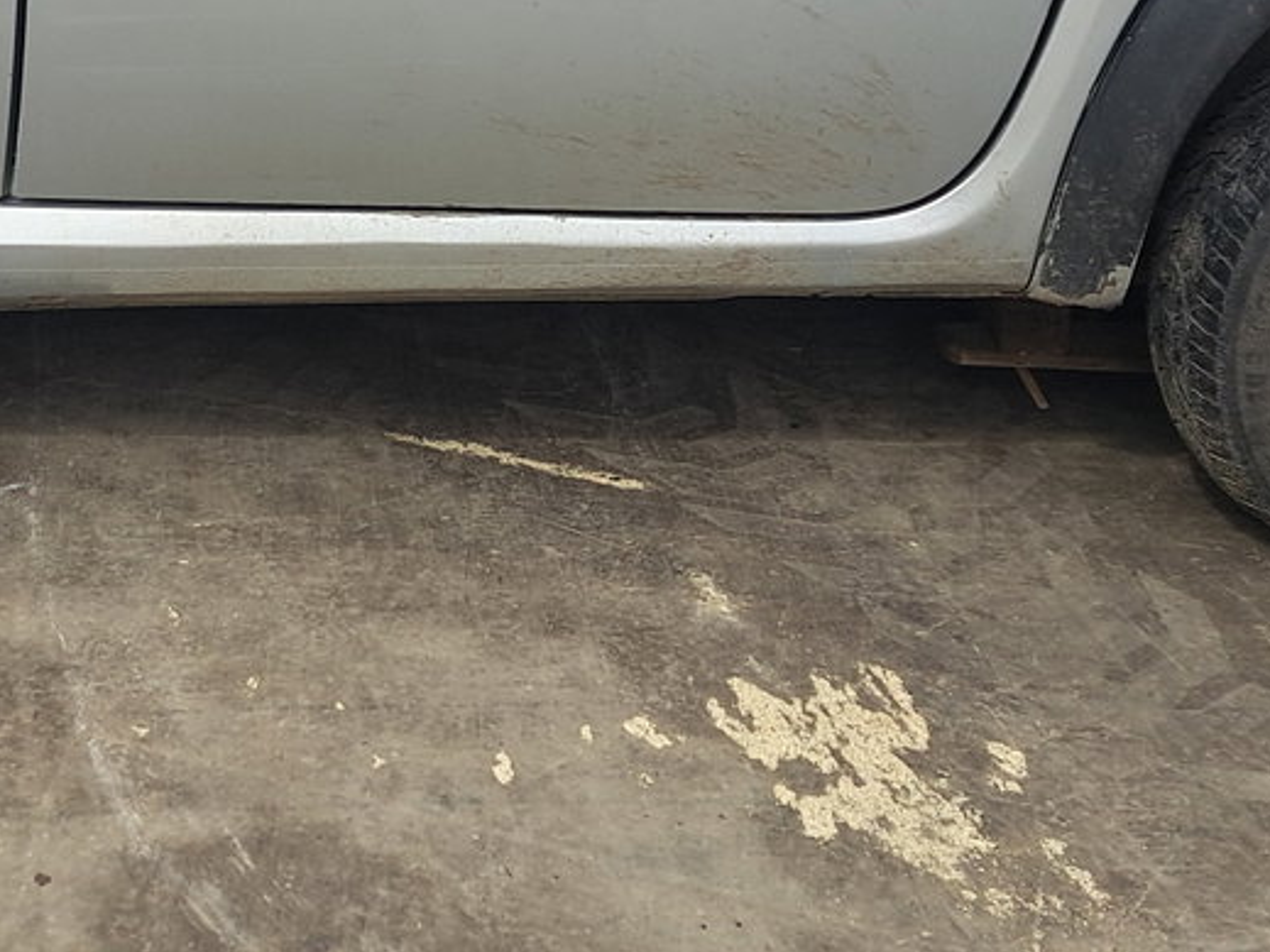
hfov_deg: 25.9
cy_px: -103
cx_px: 267
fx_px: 2714
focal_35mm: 74
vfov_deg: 19.1
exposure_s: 1/1125
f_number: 1.8
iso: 50
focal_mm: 5.23
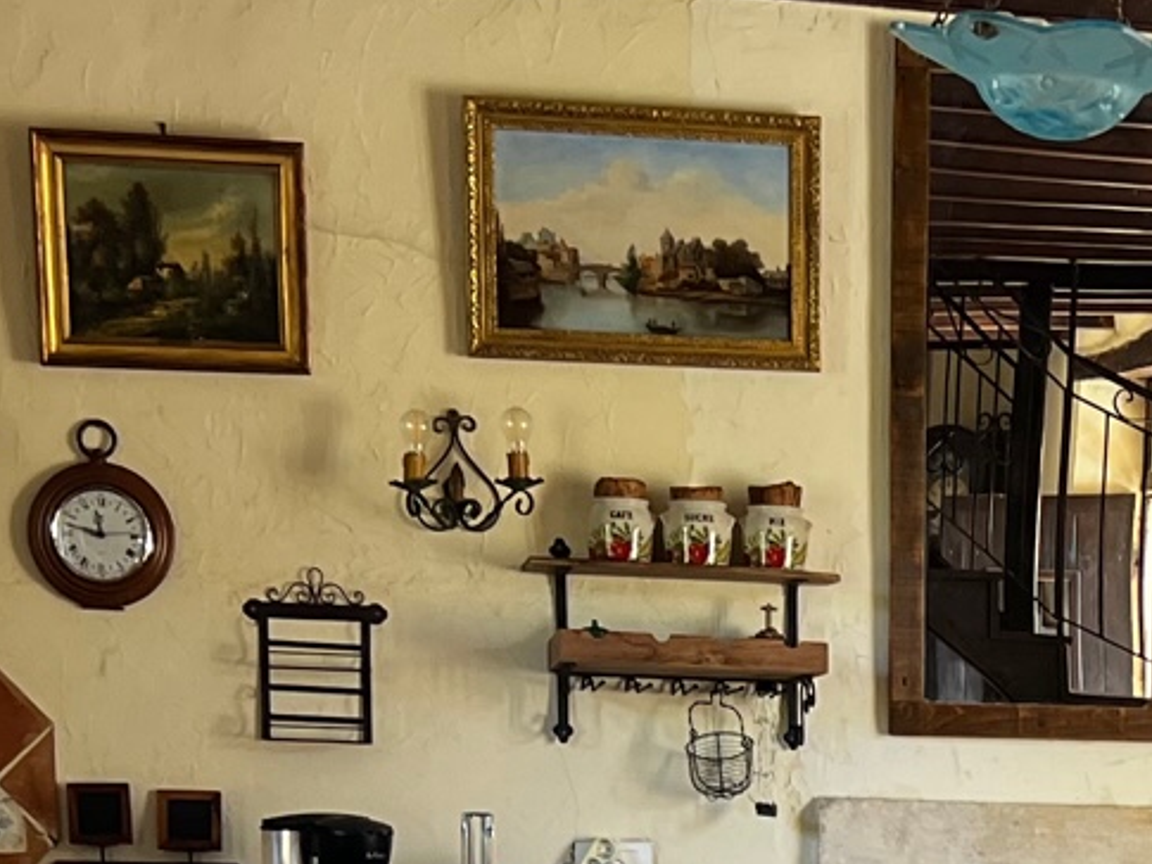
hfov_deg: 17.6
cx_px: 1228
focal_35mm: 108
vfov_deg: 12.8
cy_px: 1427
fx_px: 3595
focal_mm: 5.7
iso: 125
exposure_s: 1/105
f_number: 1.5
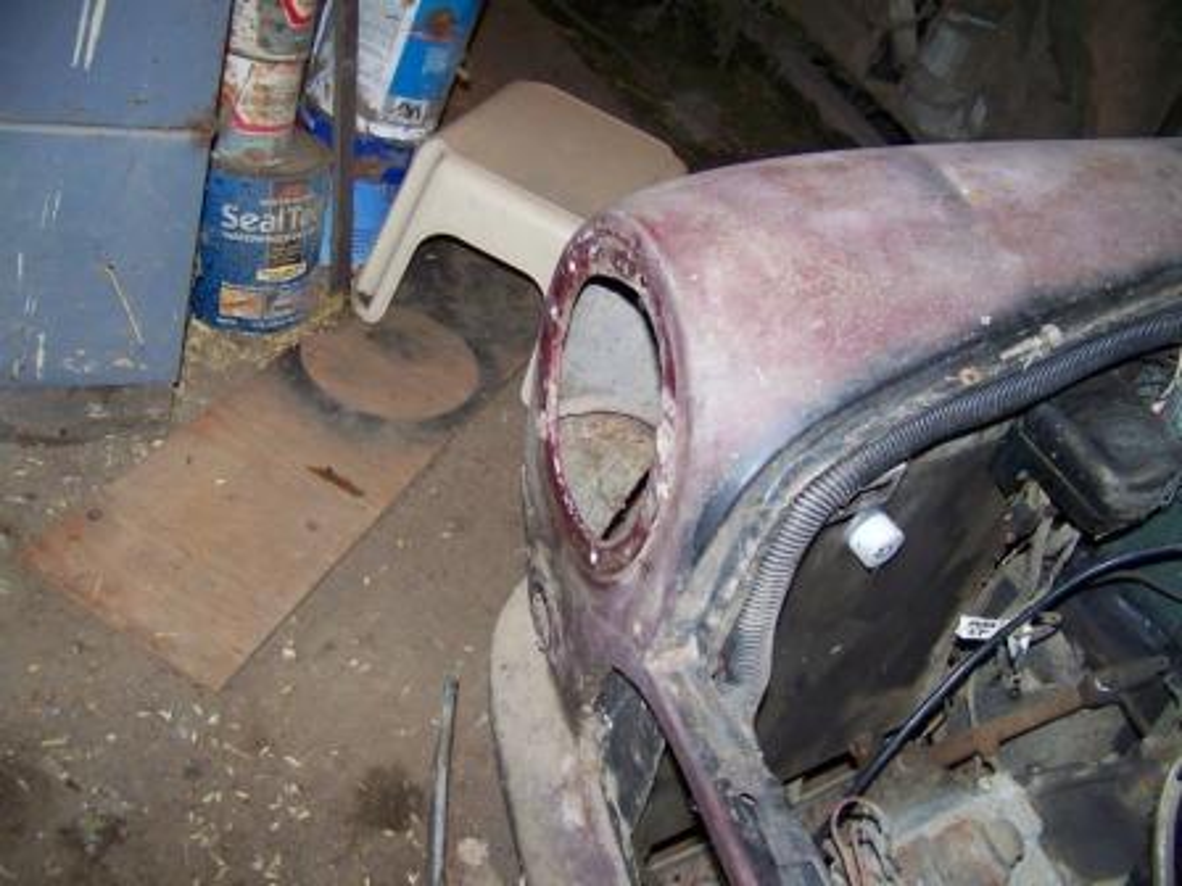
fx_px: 1229
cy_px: 443
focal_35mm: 36
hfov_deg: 51.4
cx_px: 591
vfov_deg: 39.7
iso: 200
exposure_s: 1/30
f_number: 2.8
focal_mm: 5.85
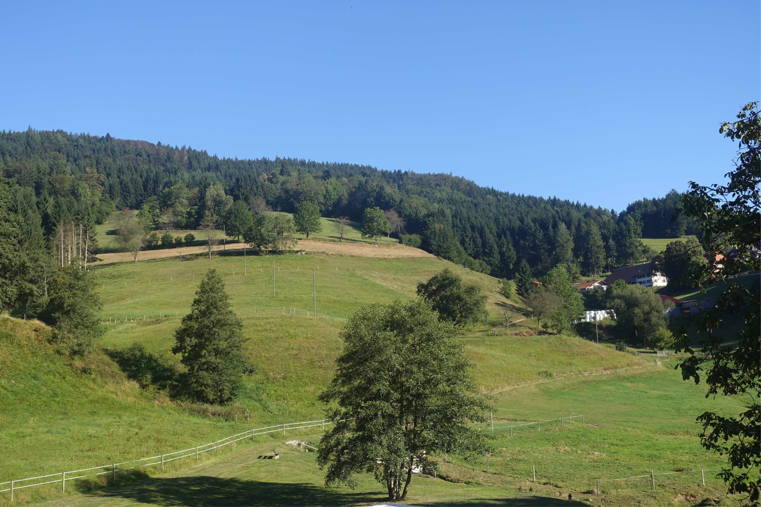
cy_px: 254
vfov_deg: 32.6
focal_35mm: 41
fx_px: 867
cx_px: 380
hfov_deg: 47.4
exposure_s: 1/320
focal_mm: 15.1
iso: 125
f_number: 5.6
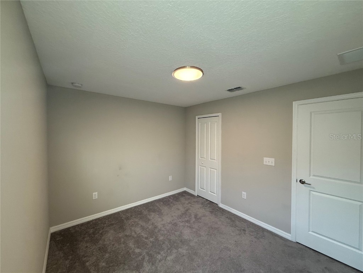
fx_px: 147
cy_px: 136
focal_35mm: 14
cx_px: 182
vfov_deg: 85.7
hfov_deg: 102.1
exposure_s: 1/120
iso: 320
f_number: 2.2
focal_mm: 2.22
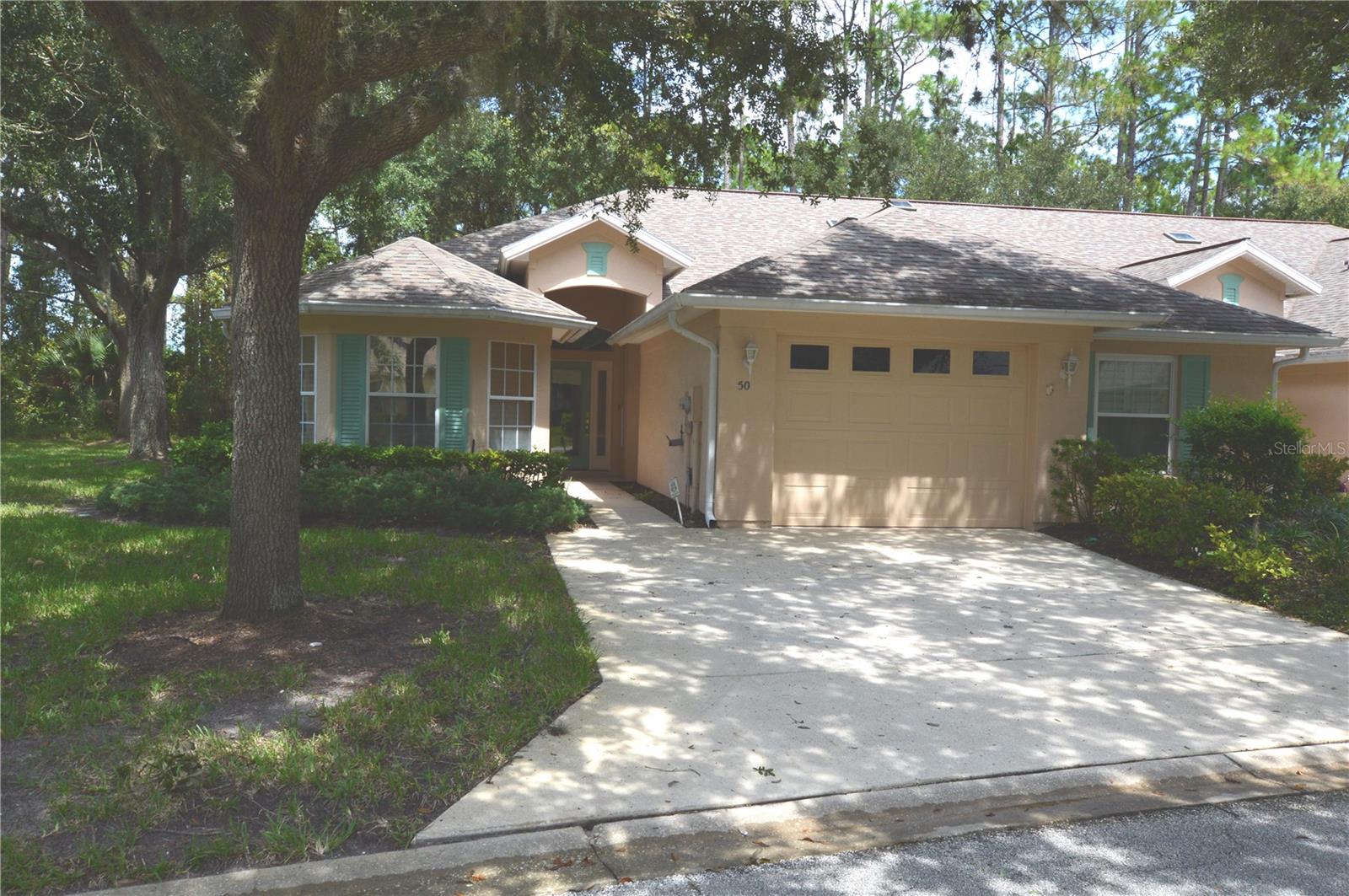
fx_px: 1123
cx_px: 674
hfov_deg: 62.0
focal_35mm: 30
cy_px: 448
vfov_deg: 43.5
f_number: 10
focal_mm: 20
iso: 400
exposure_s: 1/200
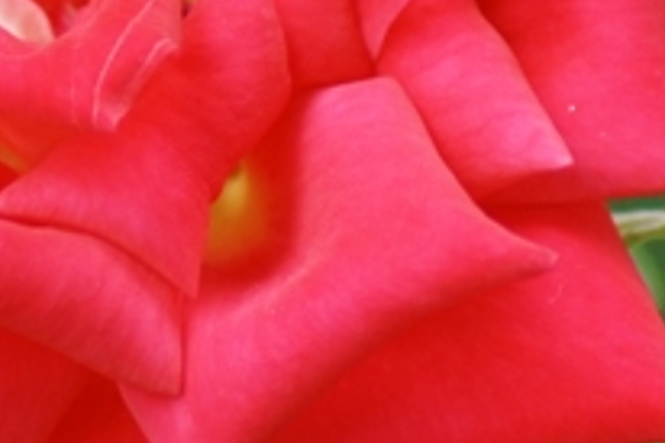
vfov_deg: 0.8
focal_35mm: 1630
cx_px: 152
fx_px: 30085
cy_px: 115
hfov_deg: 1.3
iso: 320
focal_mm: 280
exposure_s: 1/200
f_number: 5.6
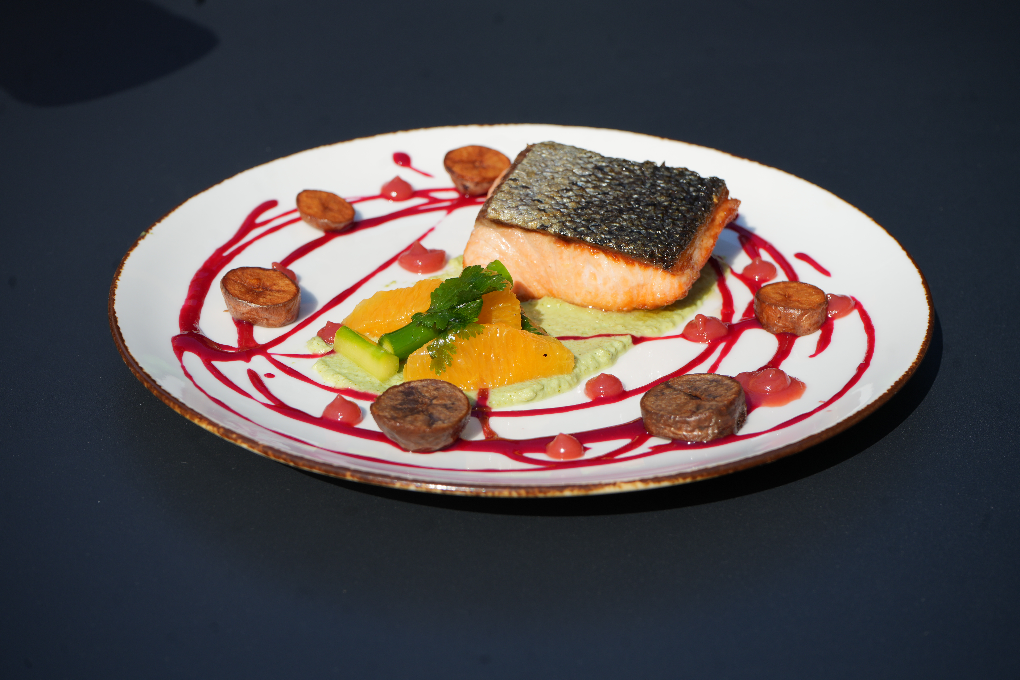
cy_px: 336
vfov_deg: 22.3
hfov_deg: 32.9
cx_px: 512
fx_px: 1728
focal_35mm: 61
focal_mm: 60
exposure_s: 1/320
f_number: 8
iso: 100
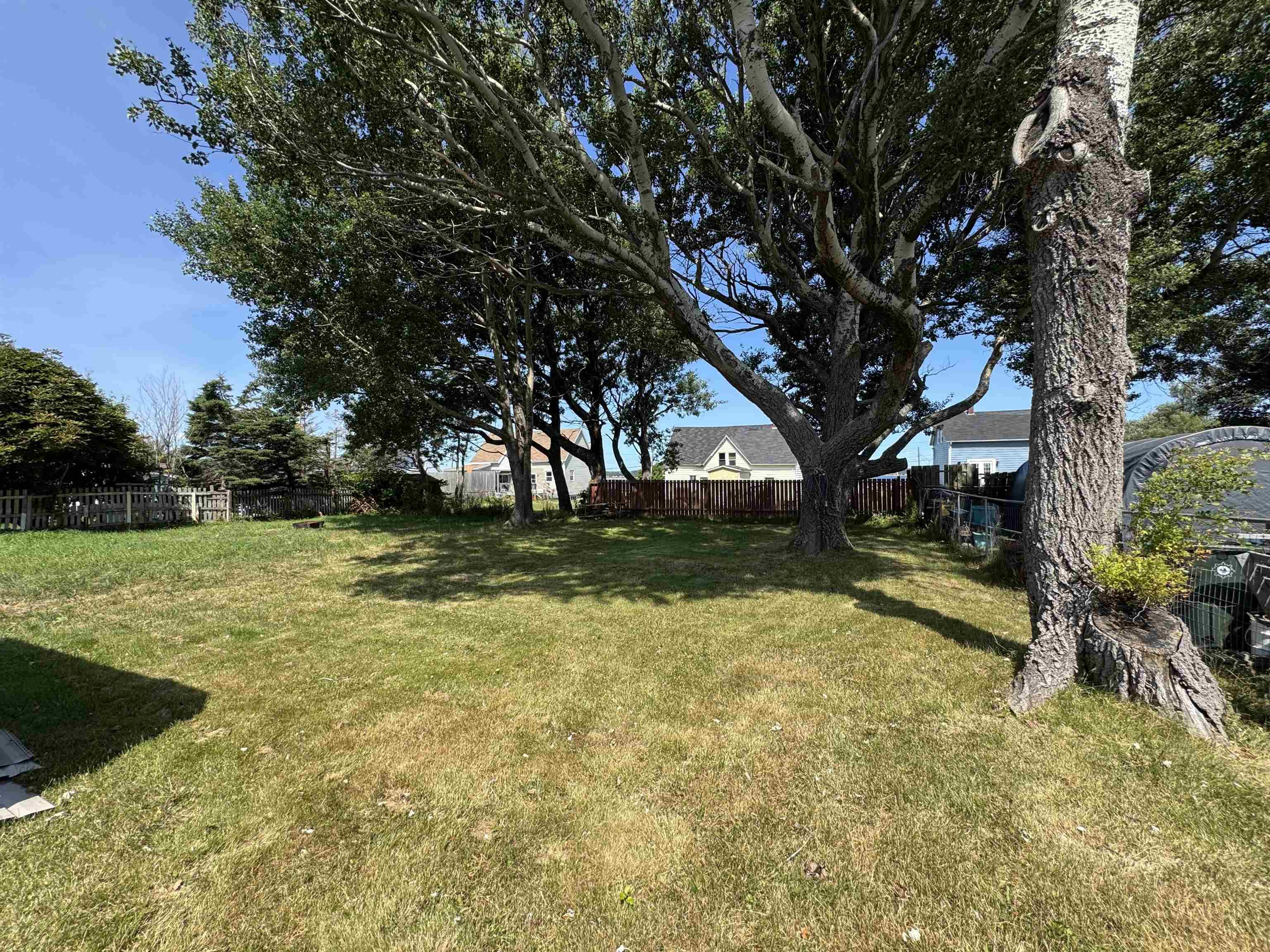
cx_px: 635
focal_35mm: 14
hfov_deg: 102.1
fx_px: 514
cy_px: 476
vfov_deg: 85.7
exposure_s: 1/921
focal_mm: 2.22
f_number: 2.2
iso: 50
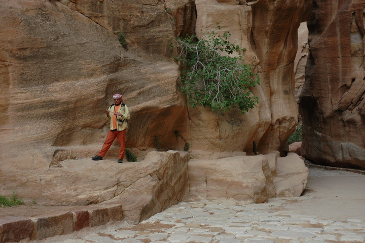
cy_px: 122
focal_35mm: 51
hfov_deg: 38.9
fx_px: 517
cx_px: 182
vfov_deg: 26.4
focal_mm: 34
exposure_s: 1/160
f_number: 6.3
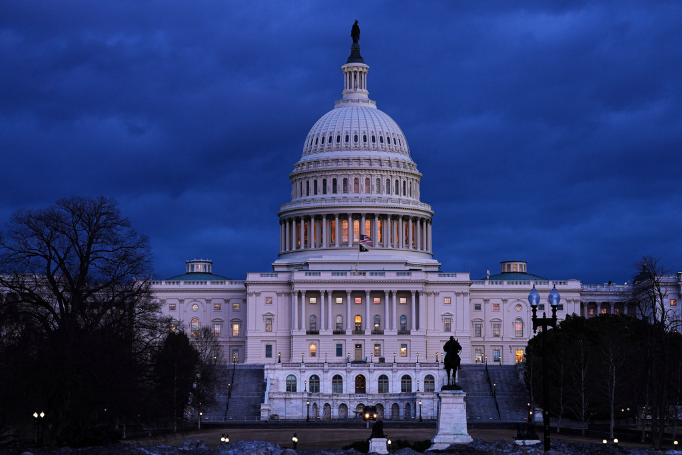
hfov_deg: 17.8
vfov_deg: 11.9
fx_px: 2179
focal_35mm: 115
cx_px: 341
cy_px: 228
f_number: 2.8
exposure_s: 1/200
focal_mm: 115
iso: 320
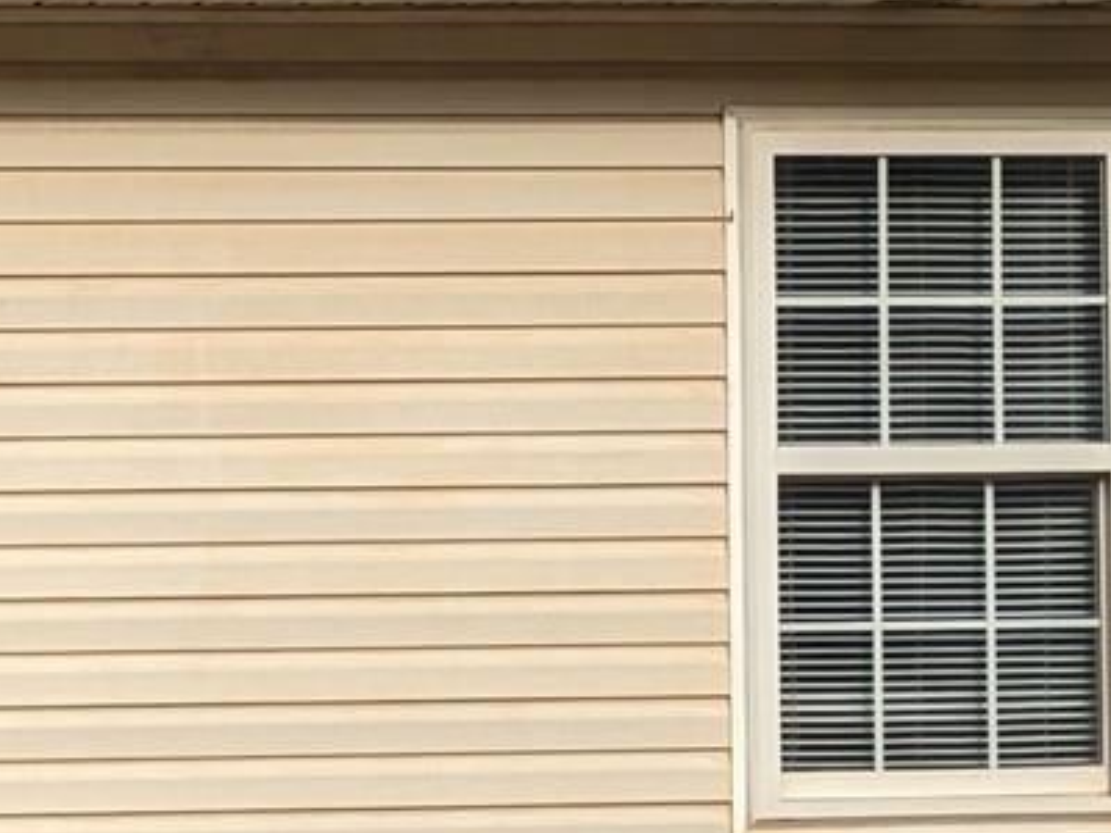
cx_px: -225
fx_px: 4108
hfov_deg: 14.9
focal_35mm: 128
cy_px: 428
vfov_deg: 11.6
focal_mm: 5.43
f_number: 1.89
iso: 59
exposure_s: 1/1580
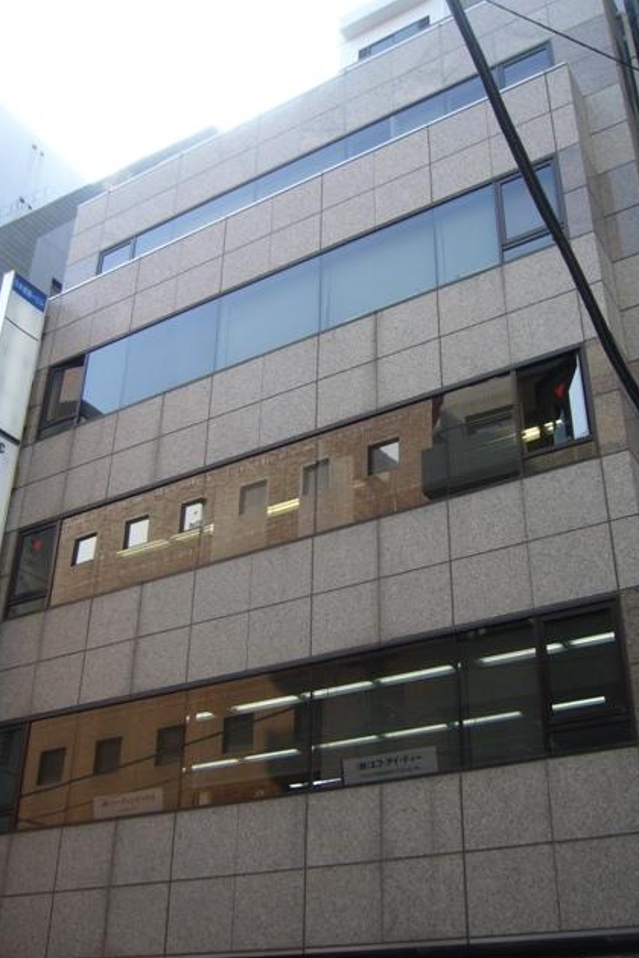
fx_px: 985
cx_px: 336
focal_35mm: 37
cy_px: 476
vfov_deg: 51.9
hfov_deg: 35.9
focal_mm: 5.8
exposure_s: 1/250
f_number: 2.8
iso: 80
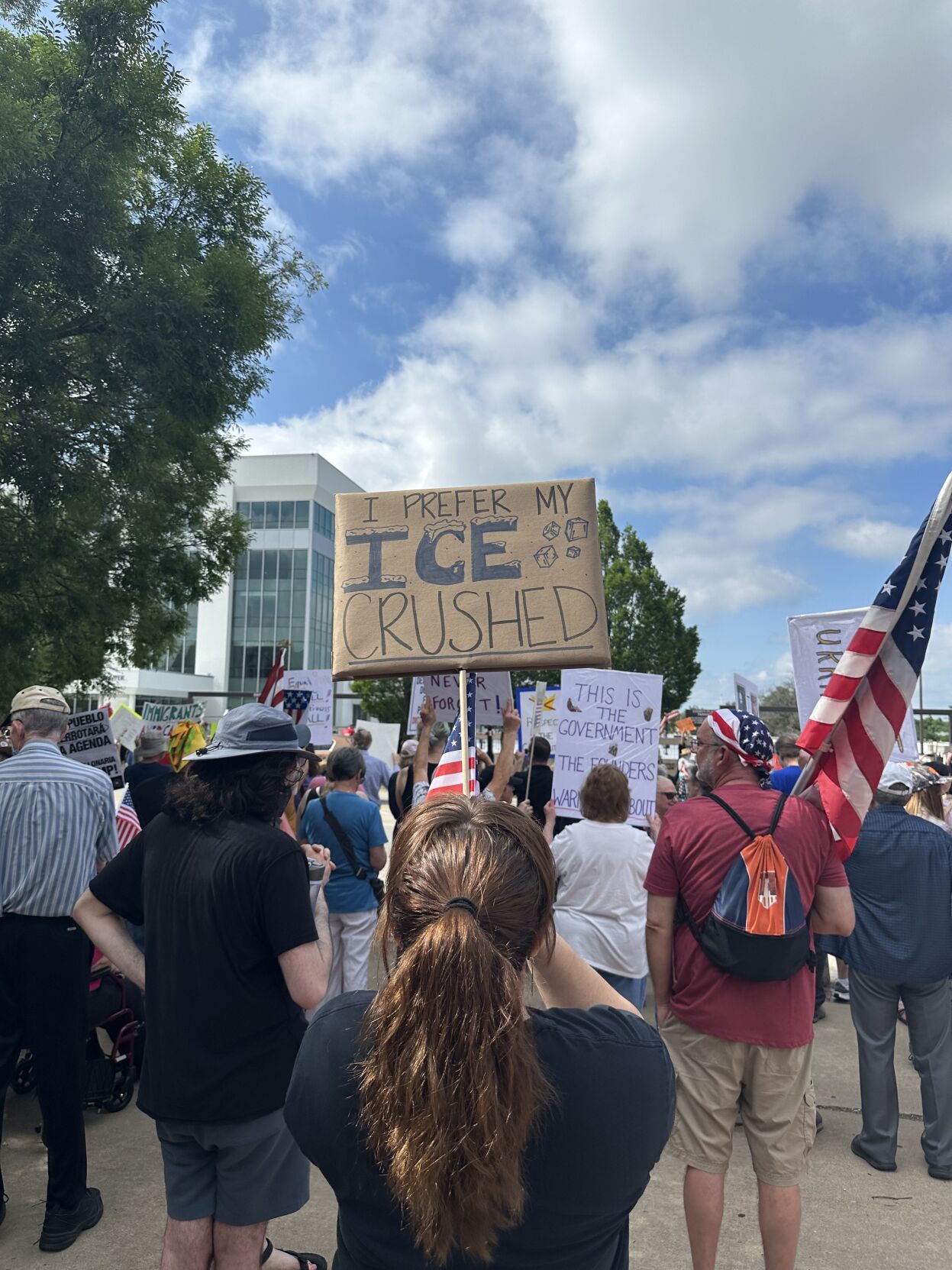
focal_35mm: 24
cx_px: 476
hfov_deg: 56.8
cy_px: 635
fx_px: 880
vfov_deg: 71.6
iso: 80
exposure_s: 1/6623
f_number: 1.78
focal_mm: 6.86
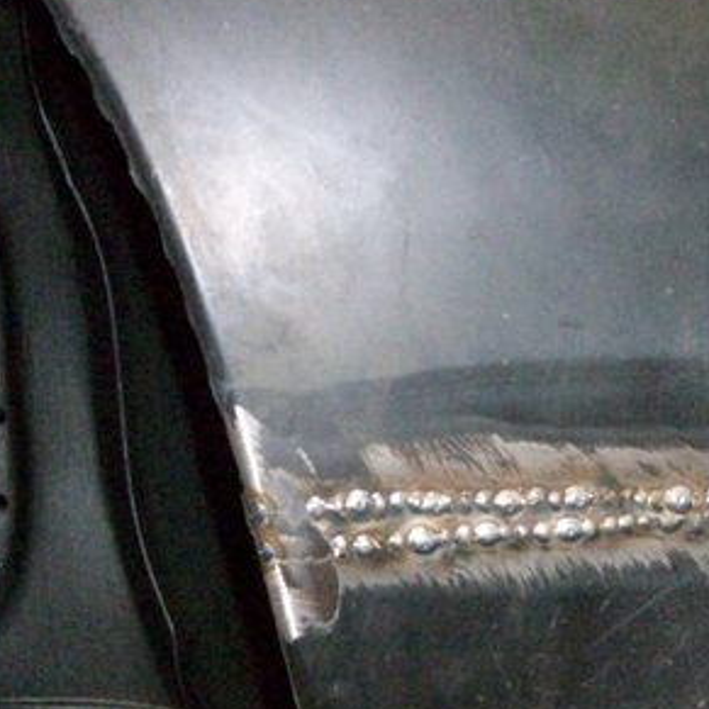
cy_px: 470
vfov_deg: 26.0
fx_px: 1529
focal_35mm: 66
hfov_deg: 25.8
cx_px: 519
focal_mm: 5.7
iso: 800
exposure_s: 1/128
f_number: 2.8
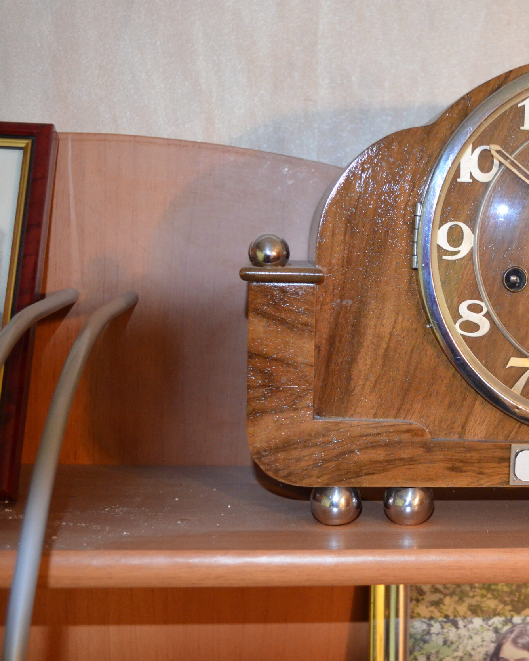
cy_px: 334
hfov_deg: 26.0
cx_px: 505
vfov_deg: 33.6
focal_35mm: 56
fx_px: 1096
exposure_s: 1/60
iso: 2200
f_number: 4.2
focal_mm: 26
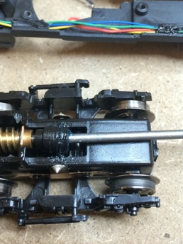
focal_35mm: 54
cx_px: 111
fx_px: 381
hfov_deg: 27.0
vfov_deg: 34.8
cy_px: 61
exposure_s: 1/30
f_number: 2.2
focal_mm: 4.15
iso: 100
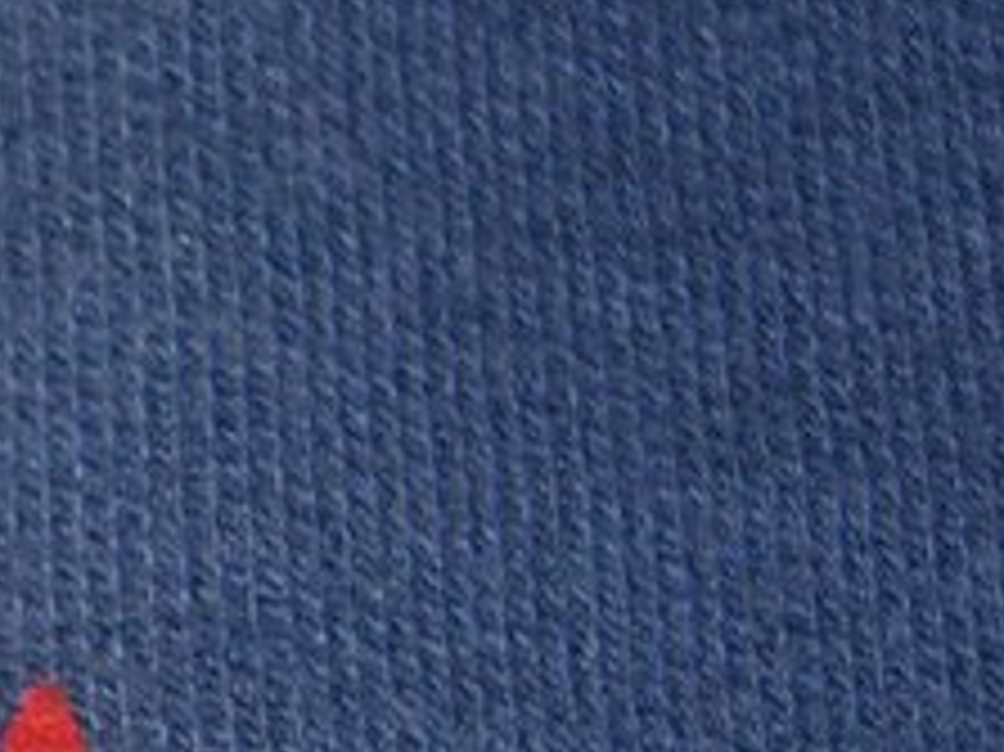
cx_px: -1574
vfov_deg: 6.5
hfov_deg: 7.9
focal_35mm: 227
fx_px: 6580
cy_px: 635
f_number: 2.8
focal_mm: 7.9
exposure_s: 1/60
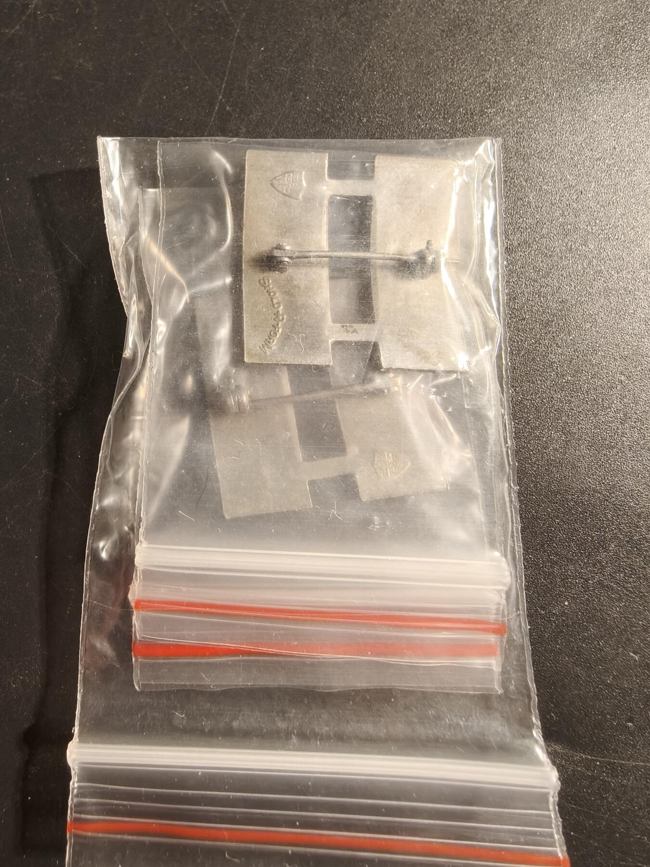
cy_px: 434
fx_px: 576
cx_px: 325
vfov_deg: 73.9
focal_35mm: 23
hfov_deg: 58.9
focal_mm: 2.32
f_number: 2
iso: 160
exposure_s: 1/91.2
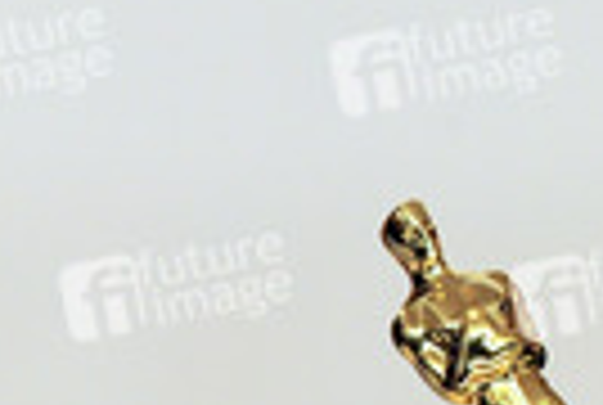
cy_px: 176
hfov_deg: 3.3
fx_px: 10408
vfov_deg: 2.2
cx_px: 954
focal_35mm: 620
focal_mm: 185
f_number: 5.6
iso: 2000
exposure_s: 1/200
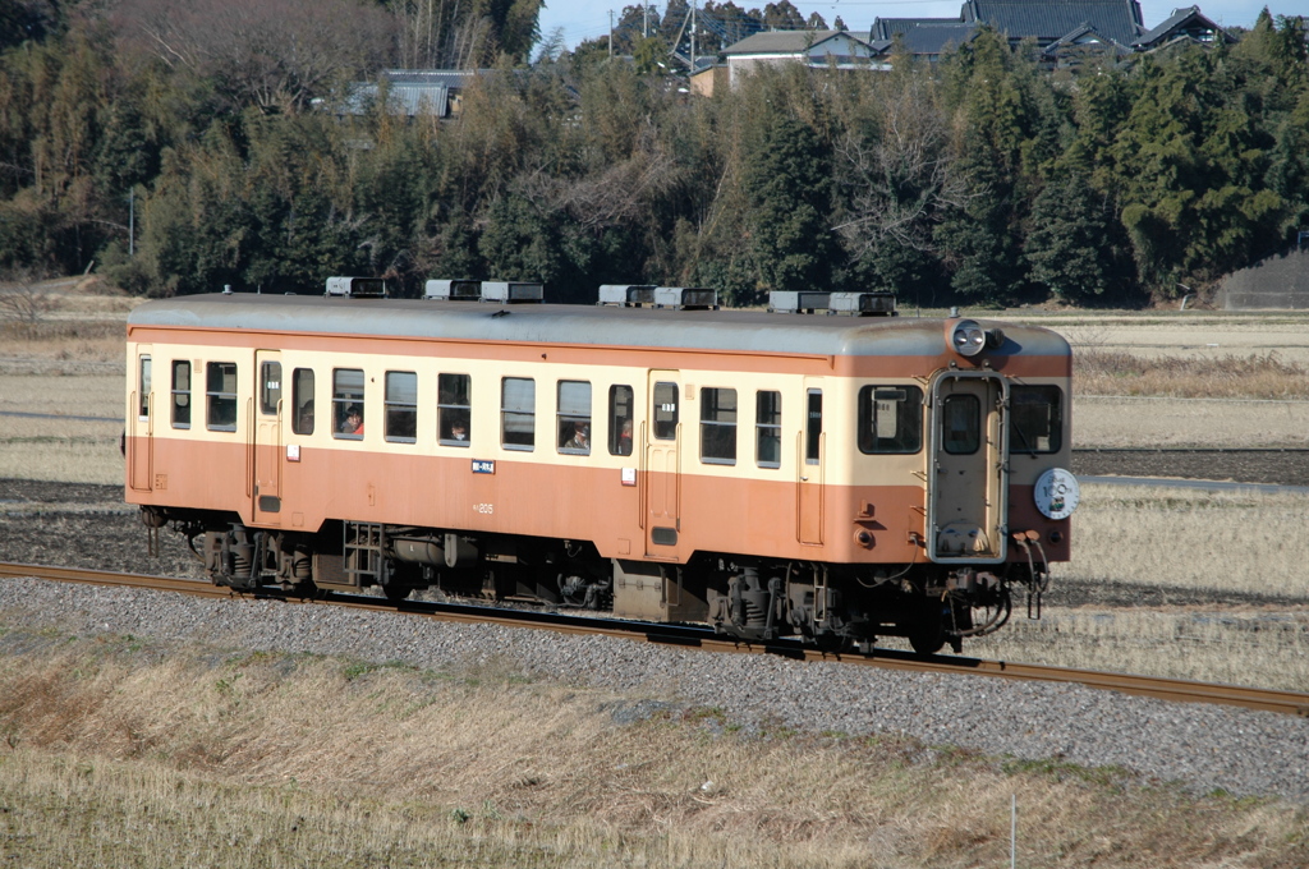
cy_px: 434
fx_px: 9805
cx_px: 654
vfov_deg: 5.1
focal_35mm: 270
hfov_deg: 7.6
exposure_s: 1/640
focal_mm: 180
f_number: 7.1
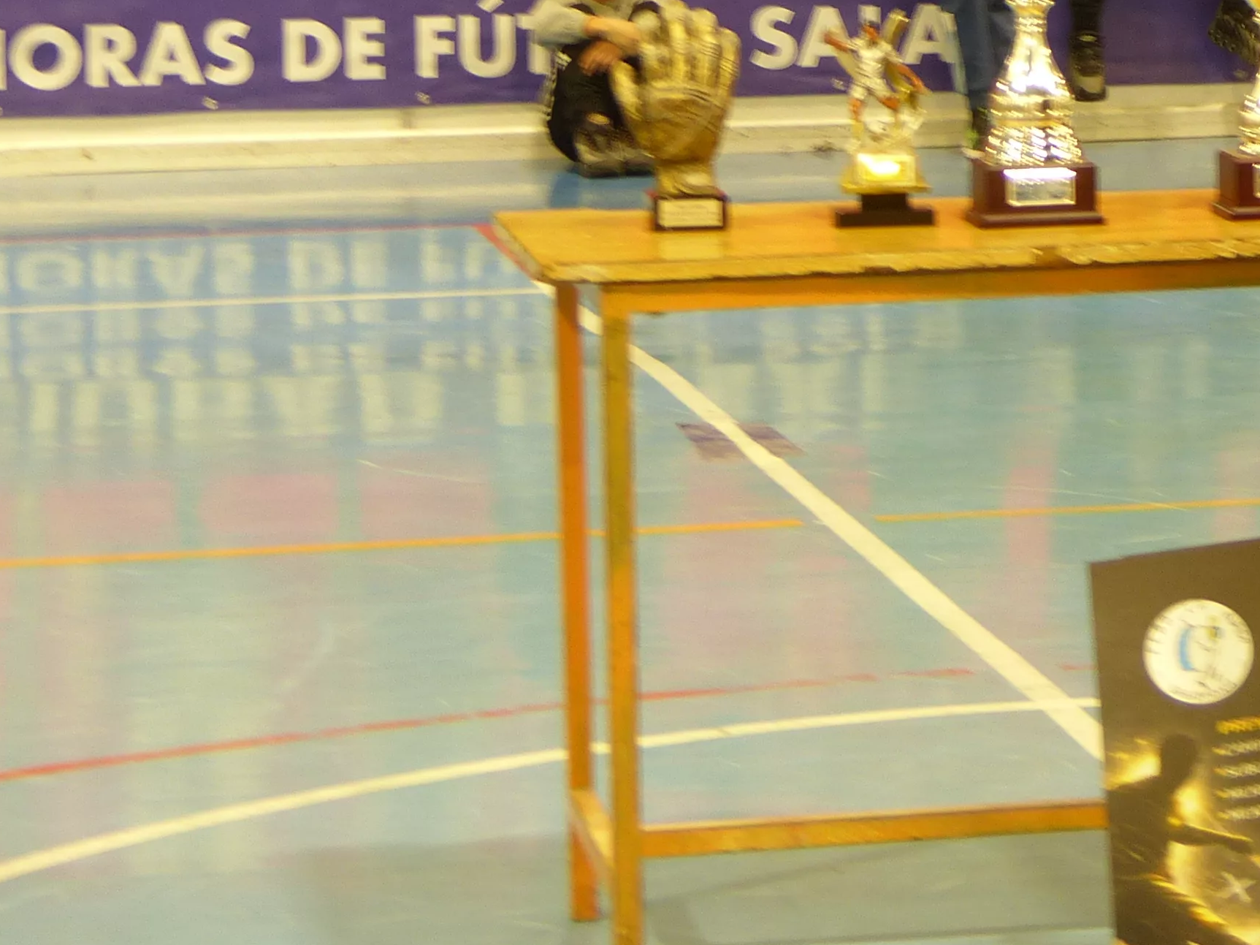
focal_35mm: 167
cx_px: 1370
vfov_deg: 8.8
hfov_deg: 11.7
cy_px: -74
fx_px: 6077
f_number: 2.8
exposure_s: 1/8
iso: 100
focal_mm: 13
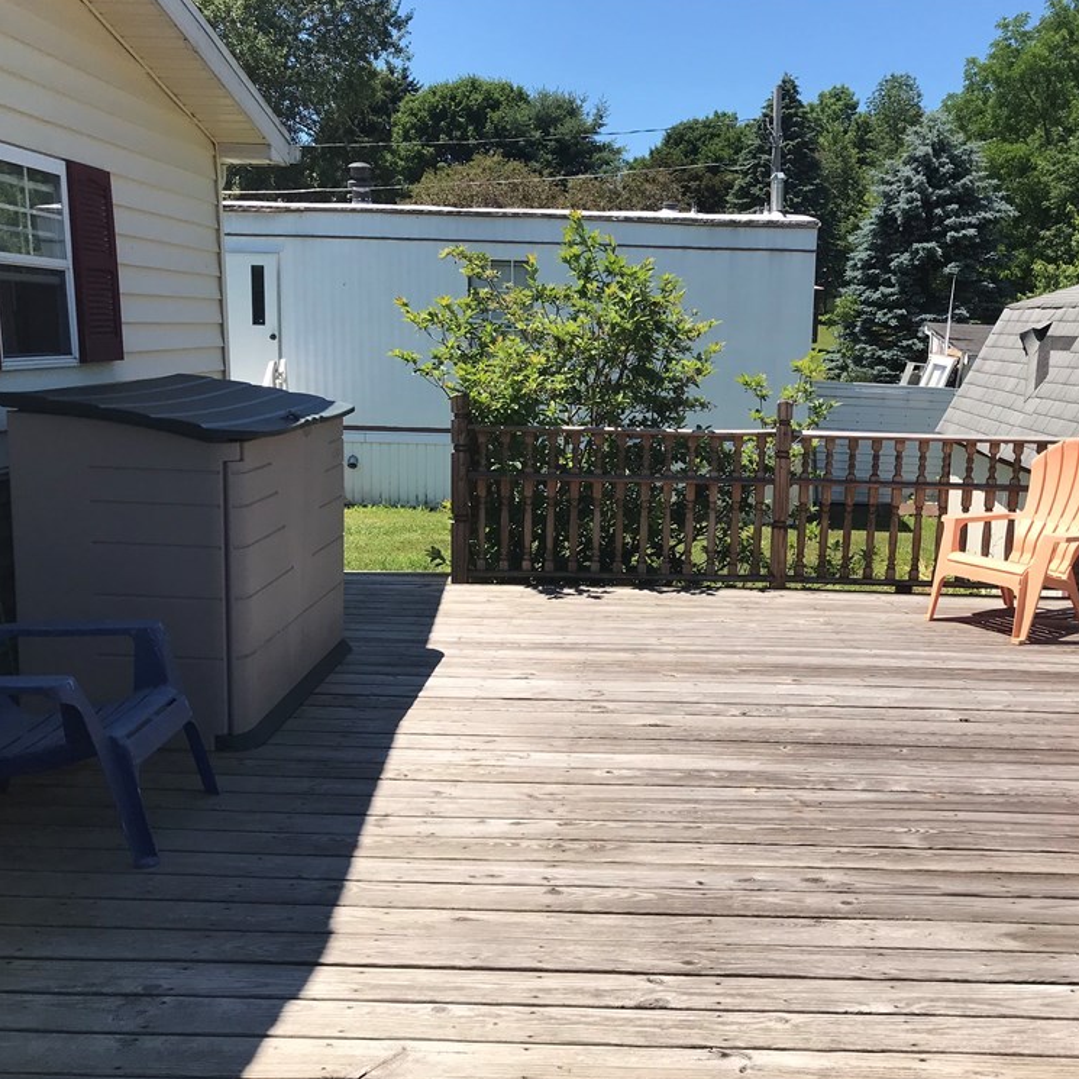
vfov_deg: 48.4
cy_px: 545
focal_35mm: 34
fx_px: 1199
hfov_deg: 48.0
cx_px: 669
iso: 20
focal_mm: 3.99
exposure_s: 1/2037
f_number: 1.8
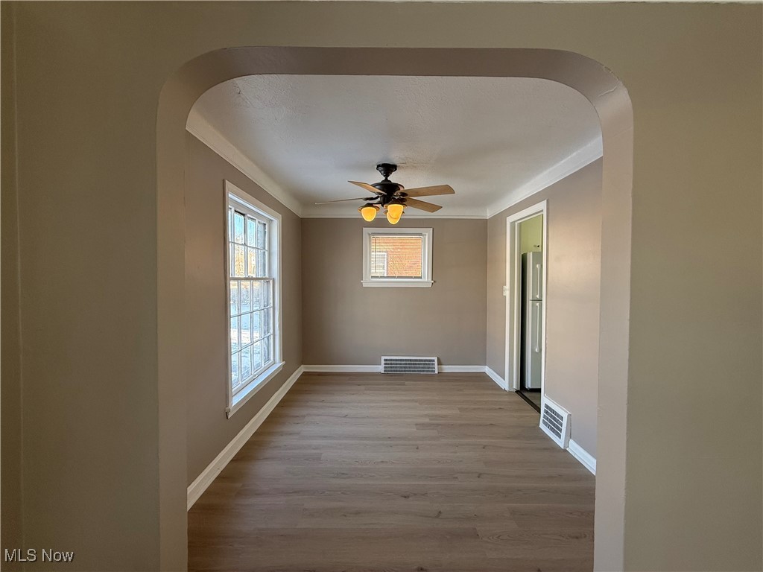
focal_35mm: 14
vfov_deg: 85.7
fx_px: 309
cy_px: 286
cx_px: 382
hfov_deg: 102.1
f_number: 2.2
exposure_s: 1/120
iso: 64
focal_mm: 2.22
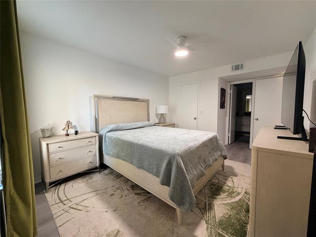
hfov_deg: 102.1
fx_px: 128
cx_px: 158
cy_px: 118
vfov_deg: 85.7
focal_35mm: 14
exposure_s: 1/72
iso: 320
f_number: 2.2
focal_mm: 2.22
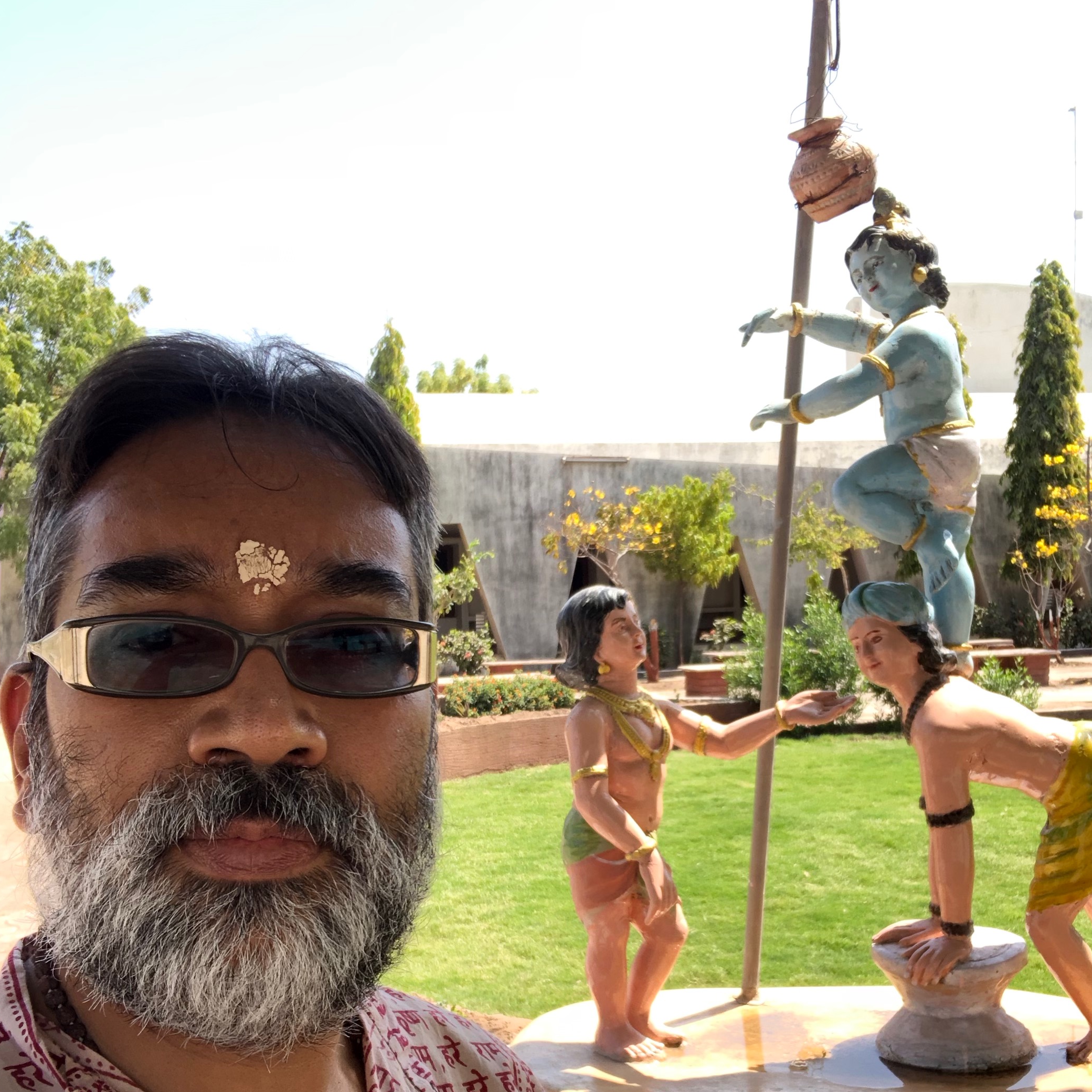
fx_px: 1499
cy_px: 737
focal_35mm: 42
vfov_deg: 39.5
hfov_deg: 40.0
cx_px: 594
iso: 20
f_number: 2.2
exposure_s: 1/120
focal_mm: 2.87
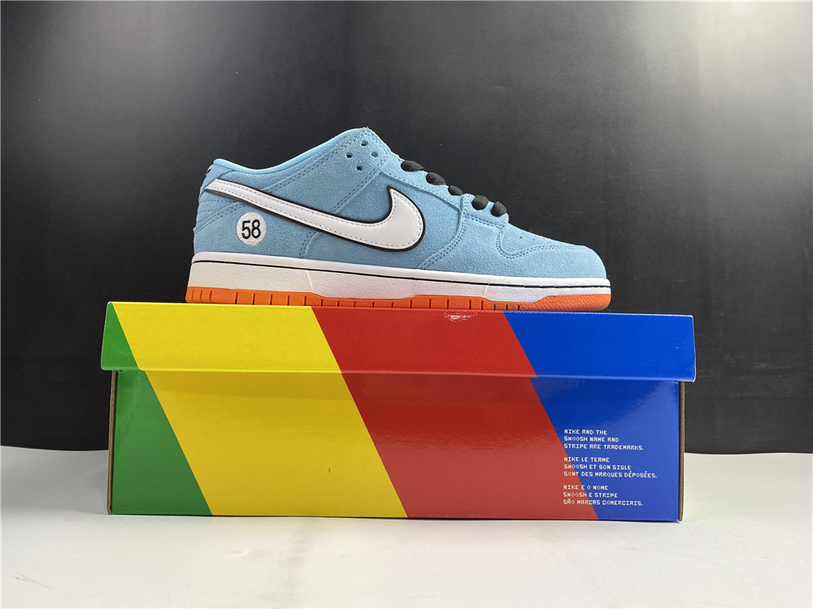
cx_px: 406
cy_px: 304
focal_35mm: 26
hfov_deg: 67.3
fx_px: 611
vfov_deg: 53.1
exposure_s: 1/100
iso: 64
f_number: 1.8
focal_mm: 4.25
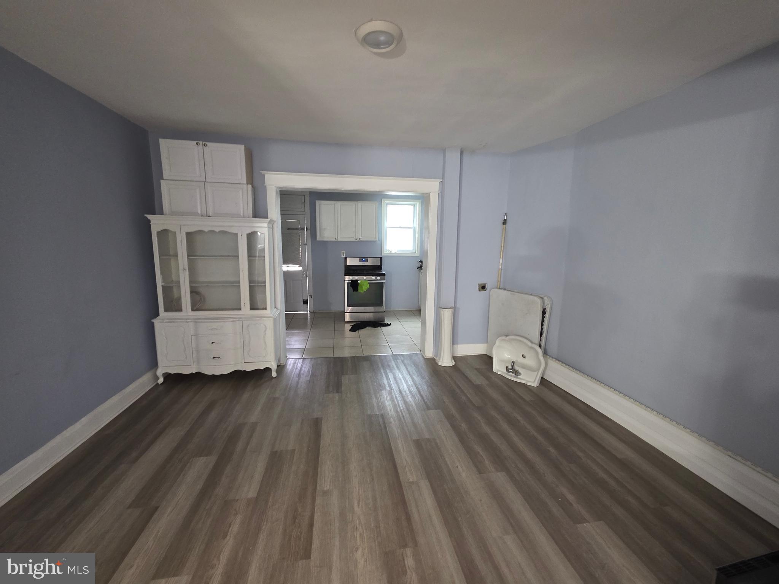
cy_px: 292
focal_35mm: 13
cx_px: 390
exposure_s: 1/9.99
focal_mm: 2.2
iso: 1000
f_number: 1.9
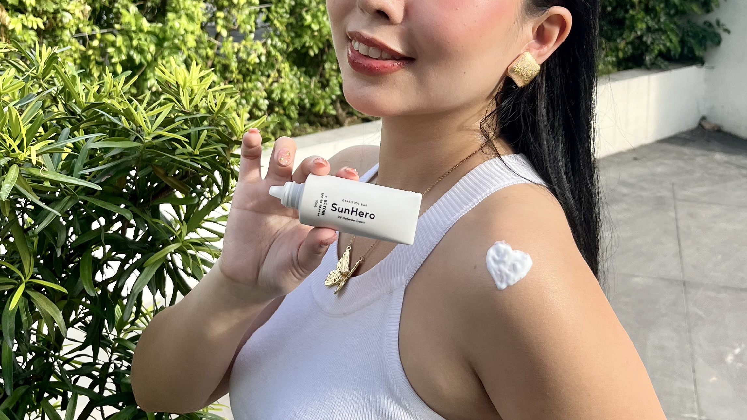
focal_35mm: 50
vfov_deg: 23.6
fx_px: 990
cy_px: 89
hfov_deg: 41.3
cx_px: 400
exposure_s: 1/1066
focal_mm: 5.1
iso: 50
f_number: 1.6
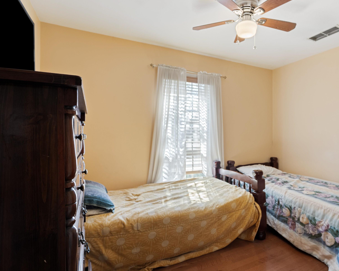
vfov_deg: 70.8
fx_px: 191
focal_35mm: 19
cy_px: 139
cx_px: 211
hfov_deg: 81.8
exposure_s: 1/15
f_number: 6.3
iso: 1250
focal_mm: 16
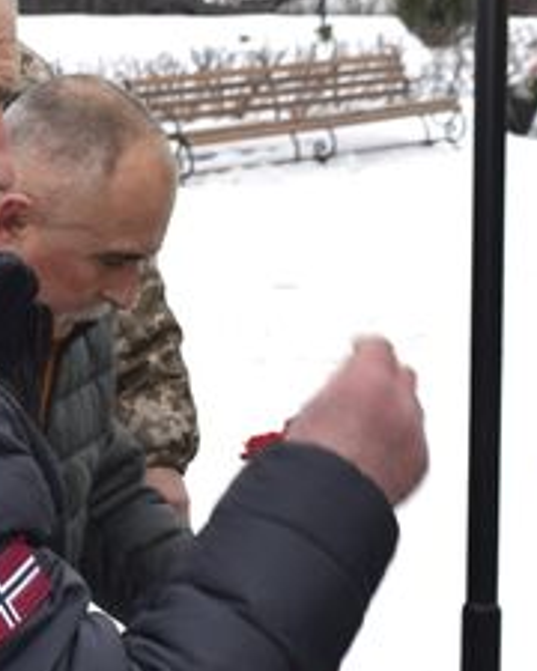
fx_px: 2980
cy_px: 486
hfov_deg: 10.2
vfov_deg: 12.8
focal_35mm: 150
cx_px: -72
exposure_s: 1/200
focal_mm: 32
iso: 100
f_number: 8
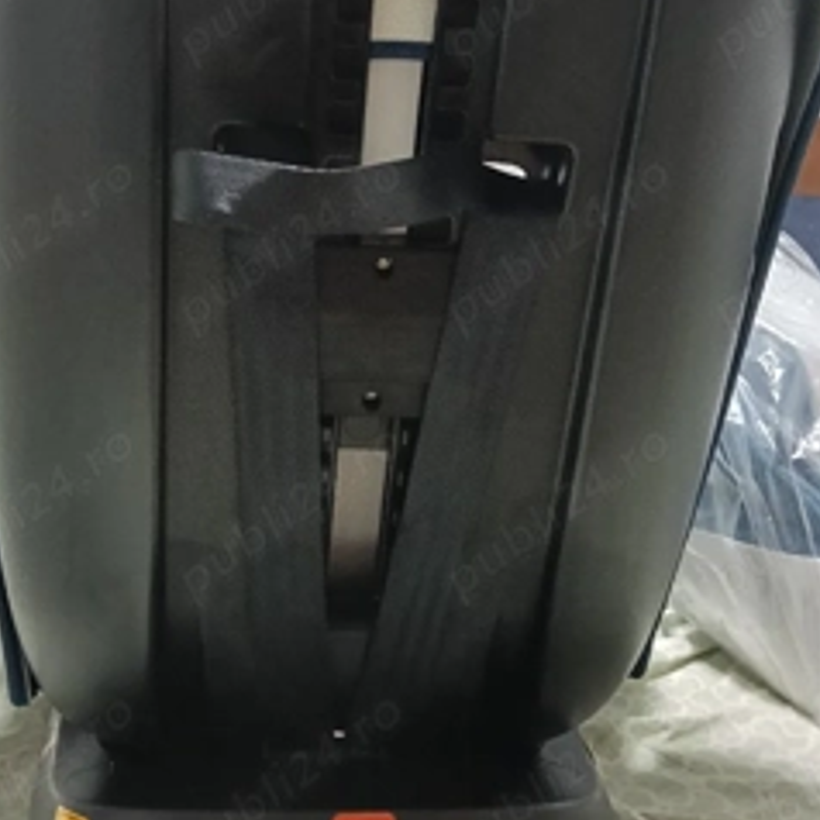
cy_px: 283
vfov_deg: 41.4
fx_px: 1072
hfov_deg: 41.8
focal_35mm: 40
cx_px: 358
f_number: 1.8
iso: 1250
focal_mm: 3.98
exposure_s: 1/20
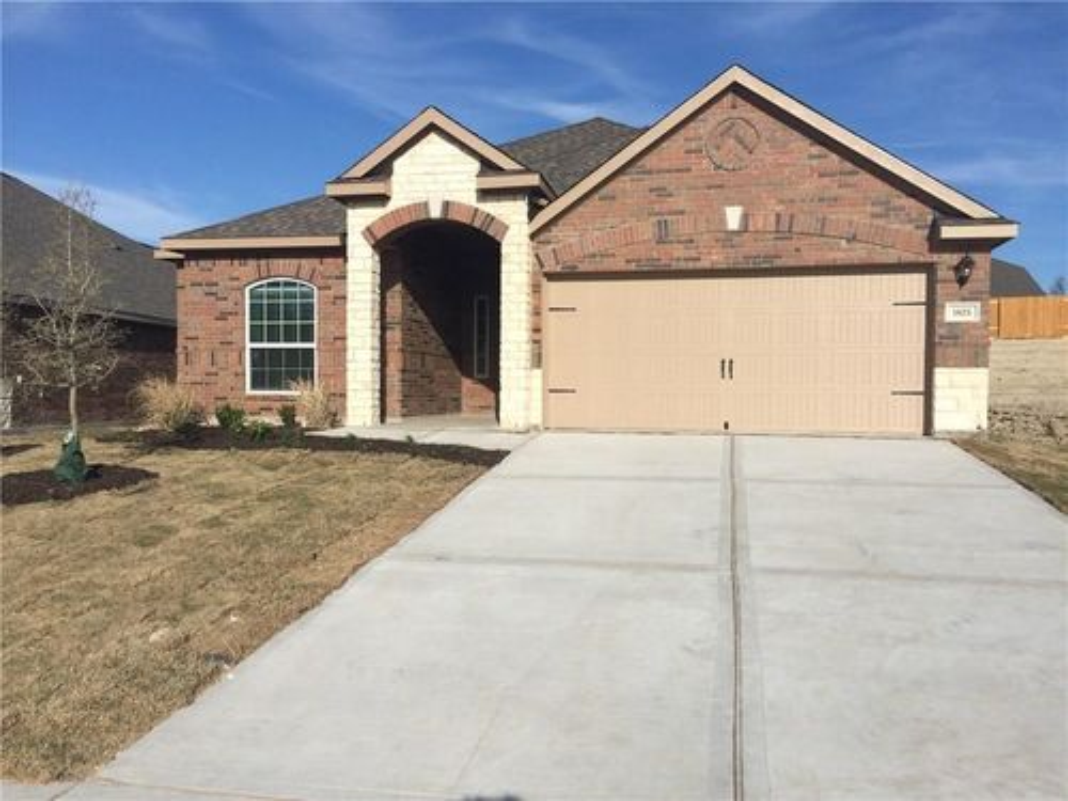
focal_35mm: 29
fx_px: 895
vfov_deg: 48.2
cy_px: 400
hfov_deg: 61.7
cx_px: 534
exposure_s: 1/3731
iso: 32
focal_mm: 4.15
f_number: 2.2
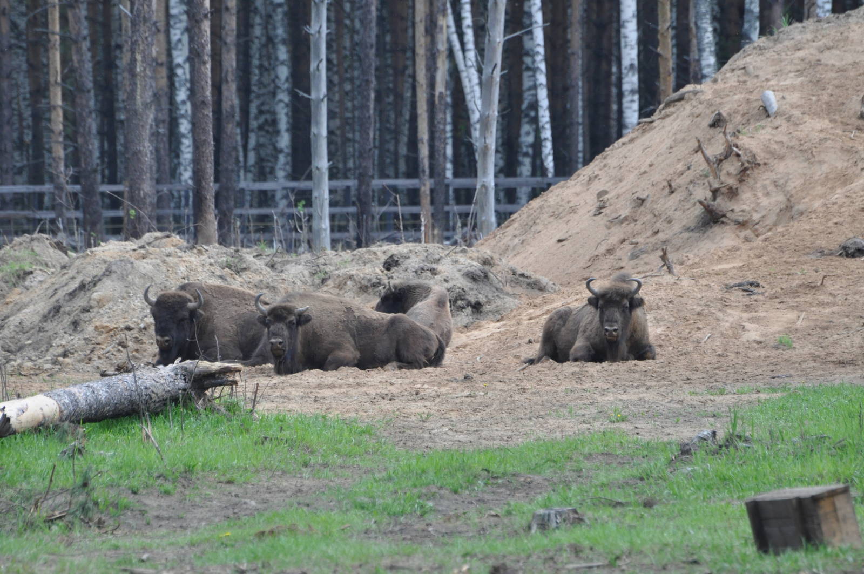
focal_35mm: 450
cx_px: 432
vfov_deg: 3.0
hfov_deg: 4.6
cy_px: 287
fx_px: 10788
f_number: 5.6
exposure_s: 1/500
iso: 1000
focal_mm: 300
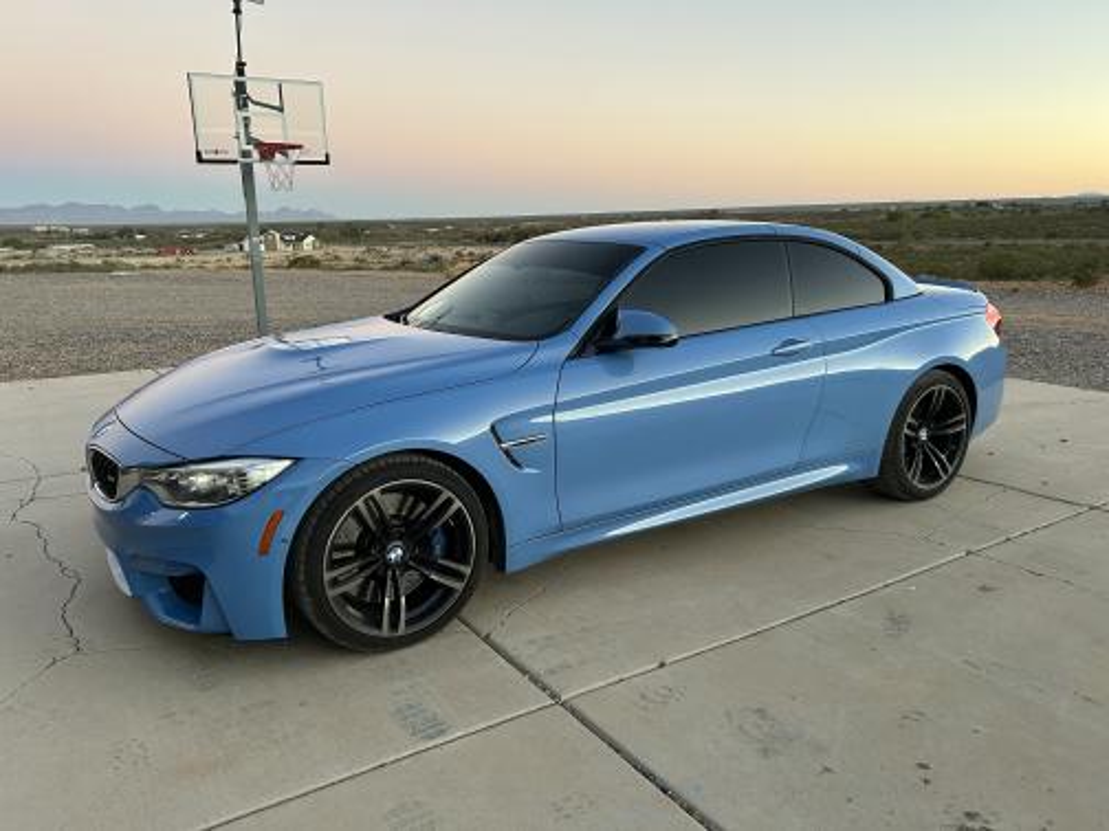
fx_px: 833
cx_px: 554
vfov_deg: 53.1
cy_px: 416
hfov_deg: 67.3
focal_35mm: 26
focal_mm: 5.7
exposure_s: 1/87
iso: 125
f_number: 1.5
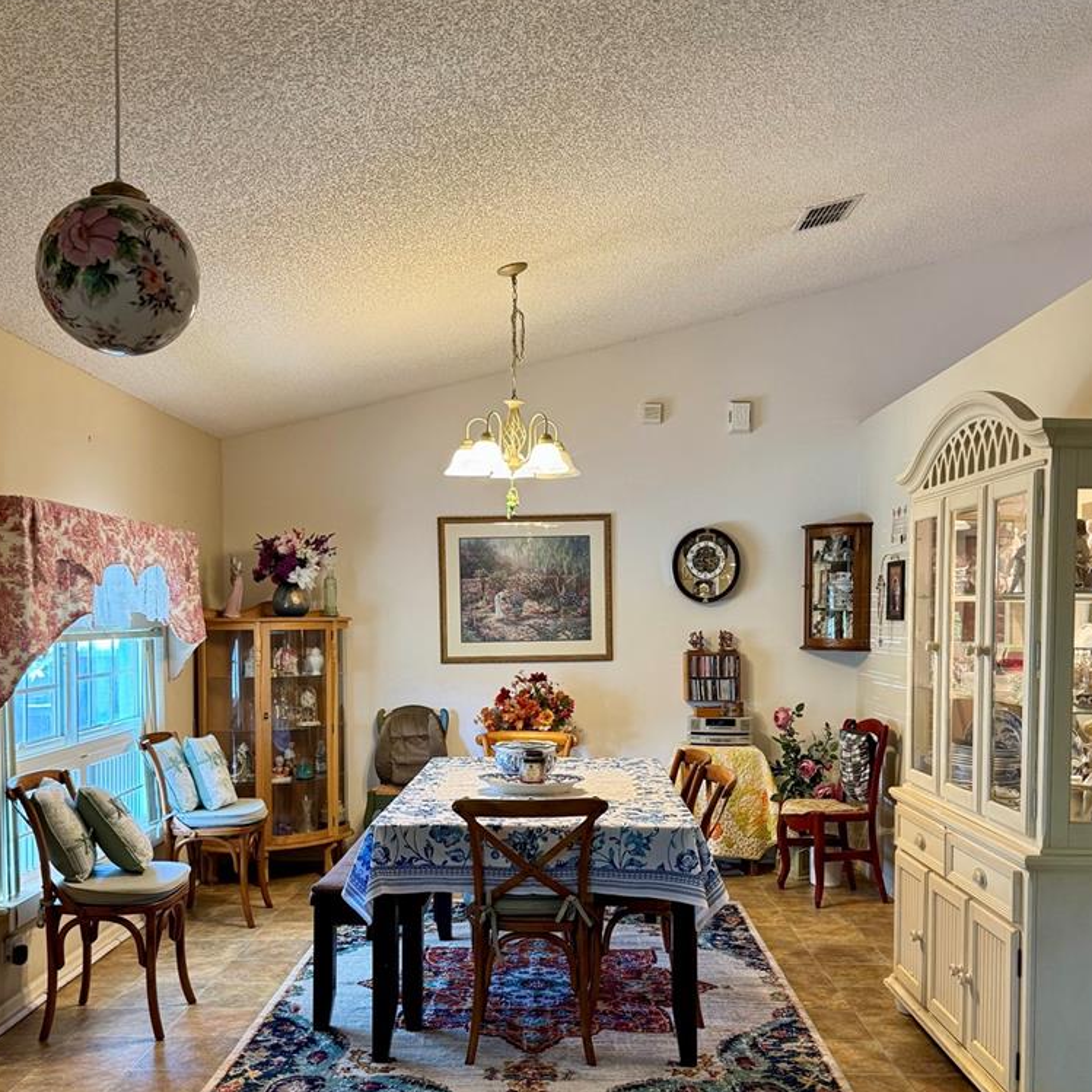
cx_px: 532
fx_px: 1213
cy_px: 649
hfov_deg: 48.4
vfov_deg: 48.2
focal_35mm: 34
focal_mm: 6.76
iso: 250
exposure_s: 1/60
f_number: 1.78
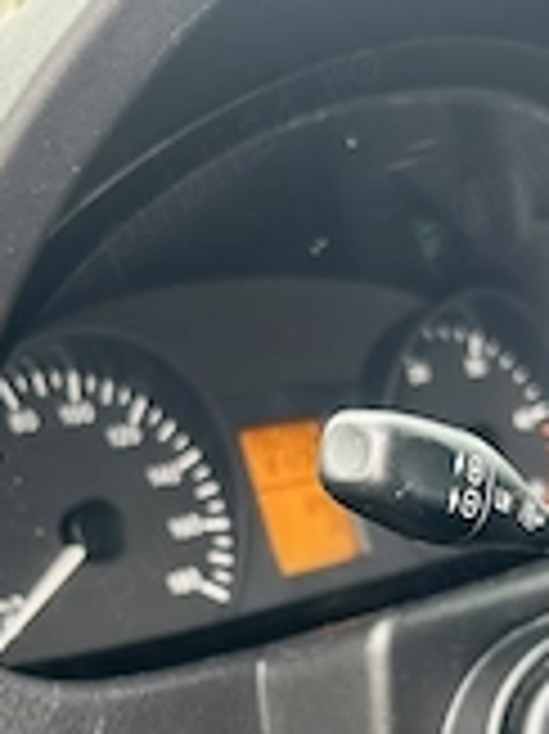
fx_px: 1355
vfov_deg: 29.7
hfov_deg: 22.7
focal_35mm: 64
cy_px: 572
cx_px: 396
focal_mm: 5.7
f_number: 1.5
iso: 80
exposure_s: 1/121
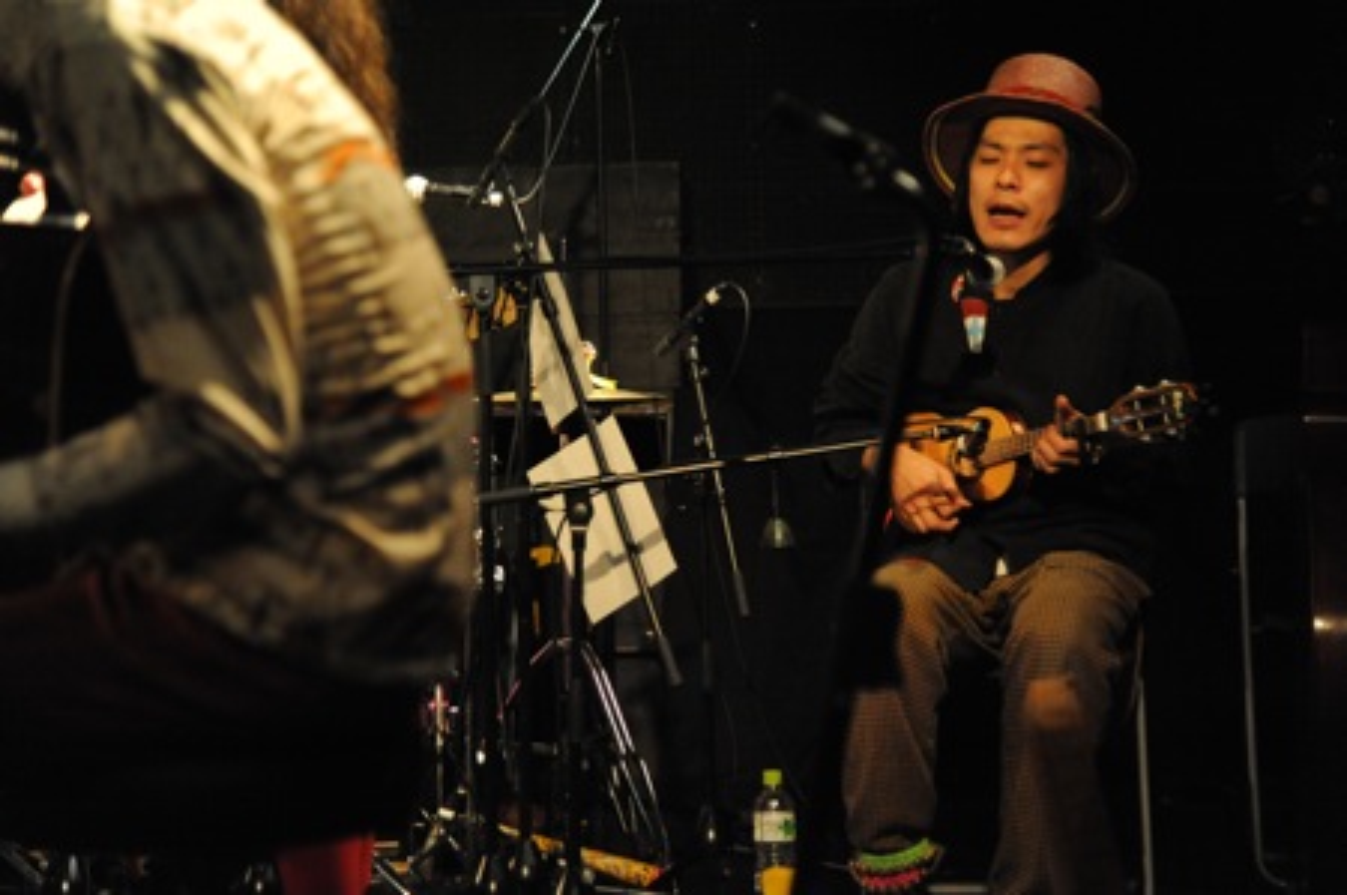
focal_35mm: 92
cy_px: 448
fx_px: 3439
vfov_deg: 14.8
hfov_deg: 22.2
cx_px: 674
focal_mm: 92
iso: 6400
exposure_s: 1/60
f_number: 4
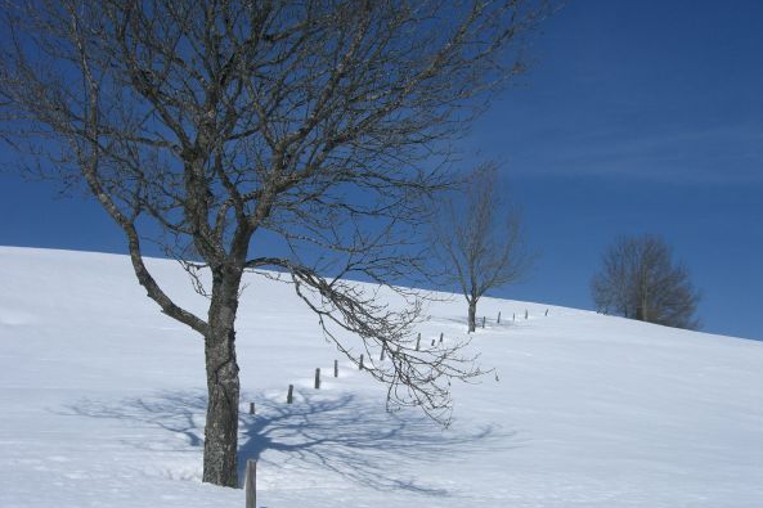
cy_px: 287
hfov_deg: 48.5
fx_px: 847
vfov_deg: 33.3
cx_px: 385
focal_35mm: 40
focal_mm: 7.9
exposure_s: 1/500
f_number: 8
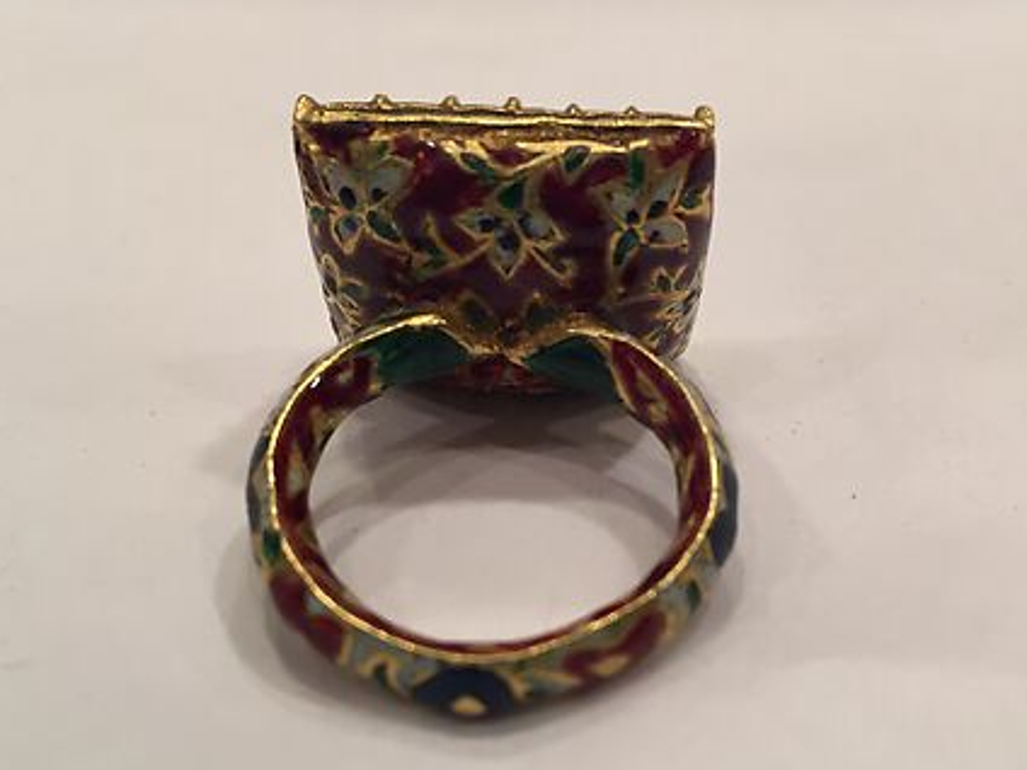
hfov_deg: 45.4
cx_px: 639
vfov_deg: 35.1
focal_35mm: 41
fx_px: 1216
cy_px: 327
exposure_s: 1/40
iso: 40
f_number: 2.2
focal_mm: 4.15
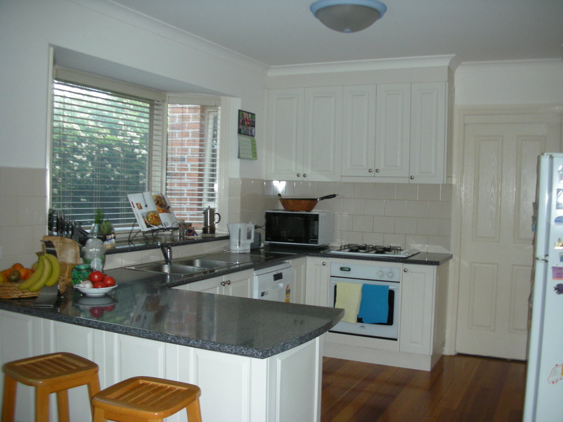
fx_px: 569
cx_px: 282
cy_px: 211
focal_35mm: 35
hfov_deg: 52.6
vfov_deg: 40.7
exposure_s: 1/60
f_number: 2.8
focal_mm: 5.8
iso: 153
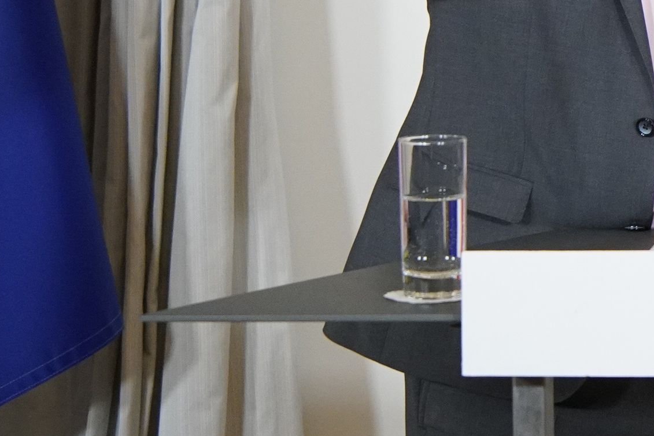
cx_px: 1022
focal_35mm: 251
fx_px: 4559
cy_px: -276
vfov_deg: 5.4
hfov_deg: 8.0
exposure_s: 1/320
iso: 4000
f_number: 4.5
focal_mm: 71
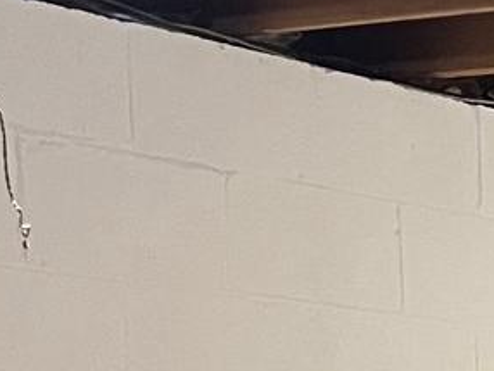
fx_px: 2657
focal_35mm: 186
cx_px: 1055
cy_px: 785
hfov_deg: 9.7
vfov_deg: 7.6
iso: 400
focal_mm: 5.7
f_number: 1.5
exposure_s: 1/60
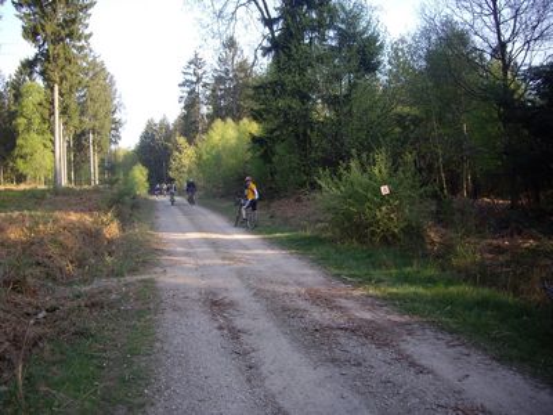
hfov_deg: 49.0
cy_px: 208
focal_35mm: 38
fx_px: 607
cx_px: 276
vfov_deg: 37.7
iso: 64
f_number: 2.8
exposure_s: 1/125
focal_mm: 7.9
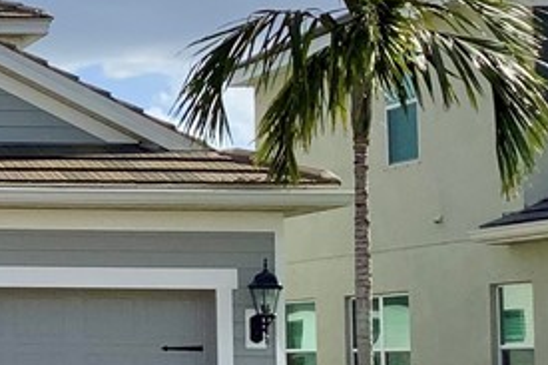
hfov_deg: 15.1
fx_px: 1826
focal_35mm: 120
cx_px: -391
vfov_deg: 11.4
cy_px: 237
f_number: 2.4
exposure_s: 1/1631
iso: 25
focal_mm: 3.3
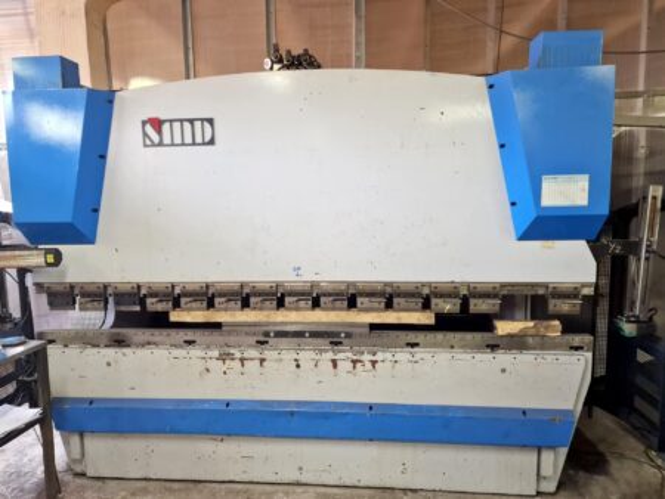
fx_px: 442
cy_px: 250
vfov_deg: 58.9
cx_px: 332
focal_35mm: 23
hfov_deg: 73.9
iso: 320
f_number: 1.8
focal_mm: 6.4
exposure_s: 1/100
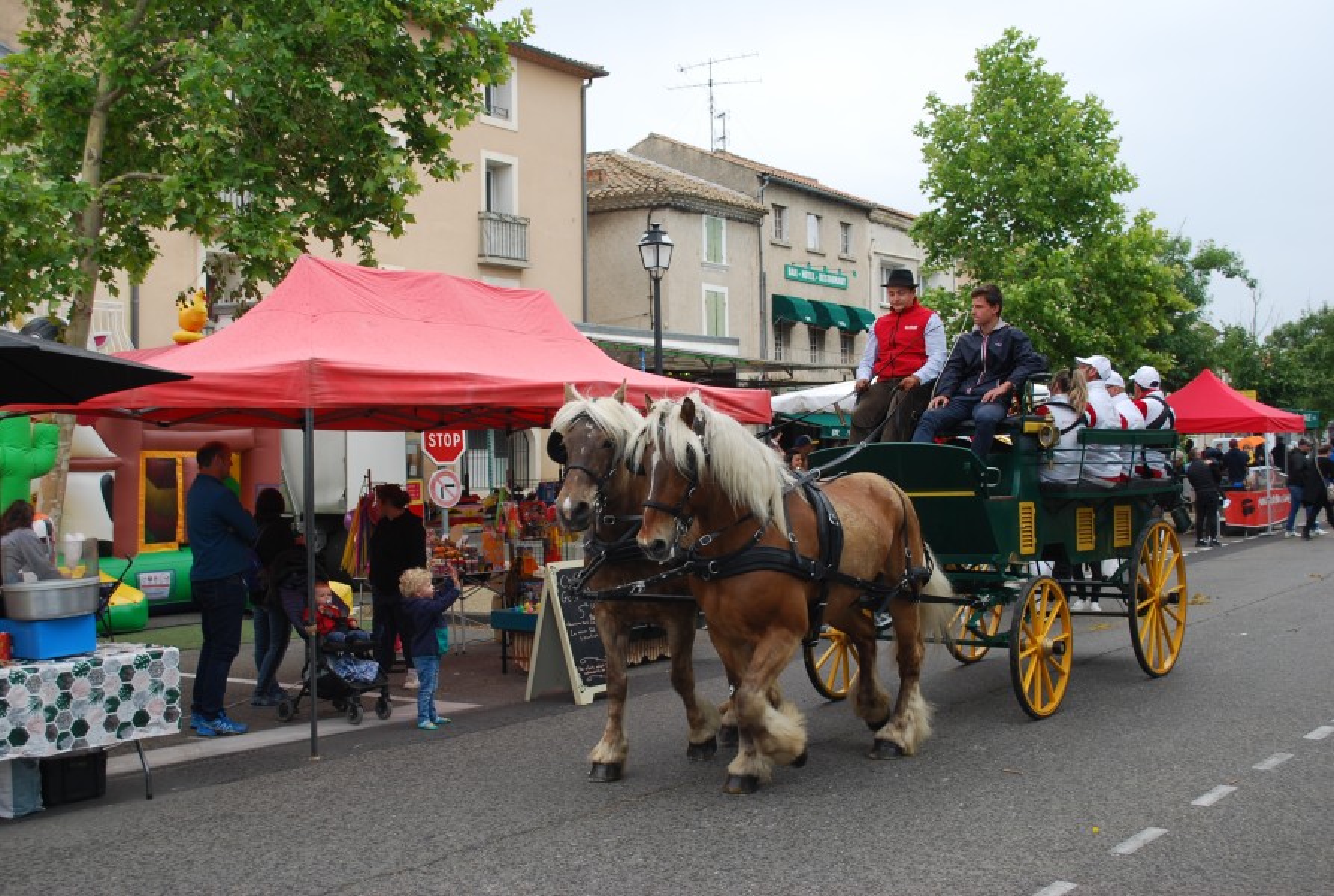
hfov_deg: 49.4
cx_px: 667
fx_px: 1449
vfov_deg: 34.4
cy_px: 448
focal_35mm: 39
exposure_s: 1/125
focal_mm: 26
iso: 110
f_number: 5.6
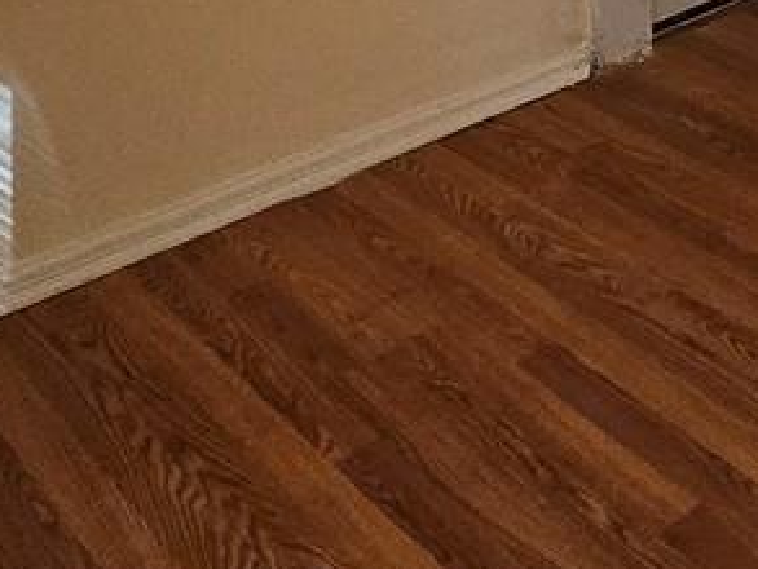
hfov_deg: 25.3
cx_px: 851
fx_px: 1555
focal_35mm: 71
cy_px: -696
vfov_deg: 15.0
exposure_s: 1/60
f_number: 2.2
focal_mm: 1.7
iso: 200
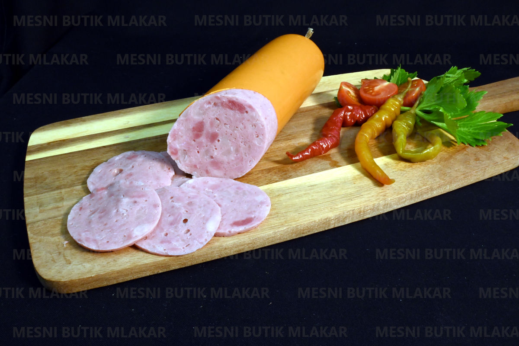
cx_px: 260
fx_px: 476
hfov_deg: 57.2
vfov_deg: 40.0
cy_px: 173
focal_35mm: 33
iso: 1600
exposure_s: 1/15
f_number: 25
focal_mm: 22
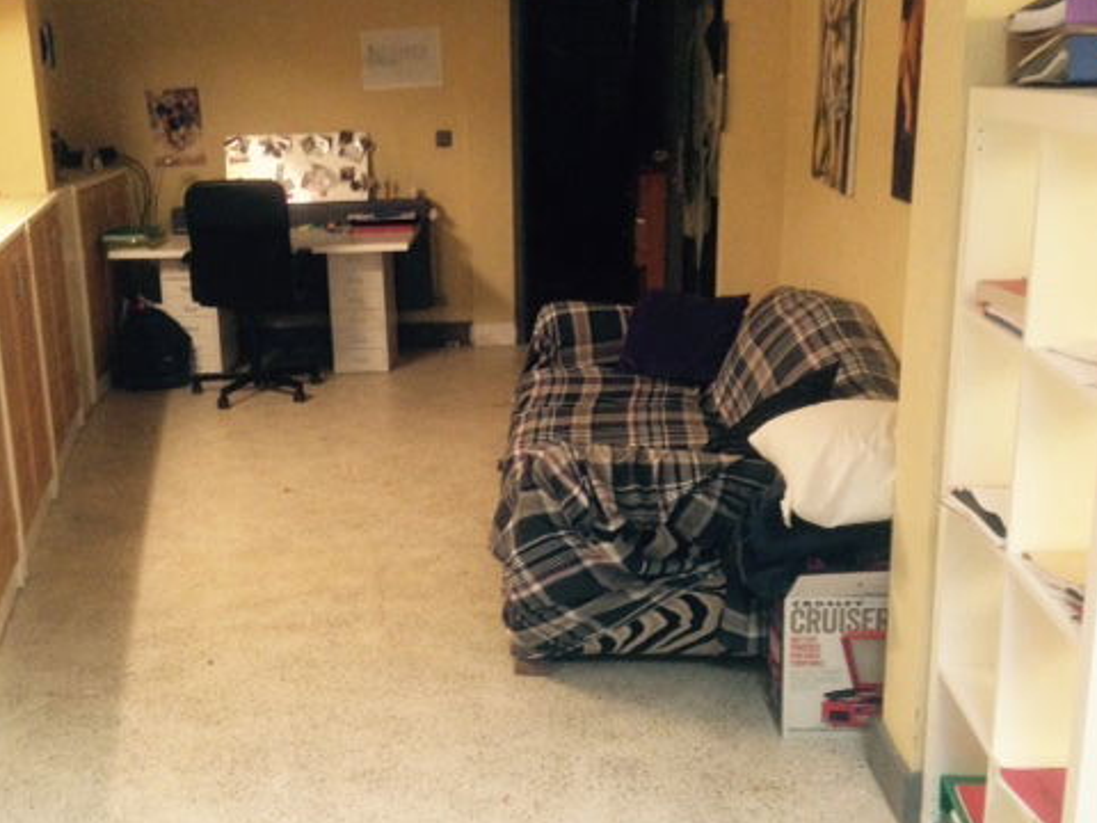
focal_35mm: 44
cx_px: 400
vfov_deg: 32.9
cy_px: 407
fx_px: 1394
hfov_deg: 42.6
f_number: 2.4
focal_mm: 4.12
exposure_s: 1/20
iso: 250
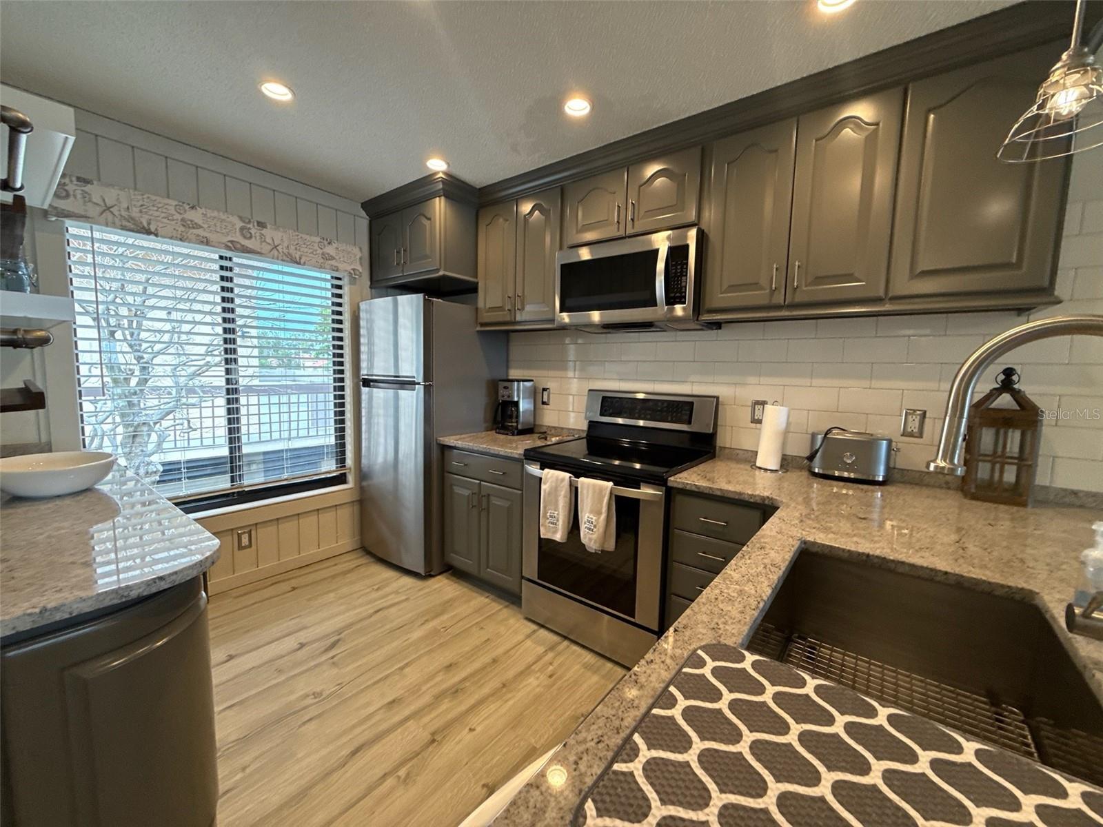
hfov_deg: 102.1
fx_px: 446
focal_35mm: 14
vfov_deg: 85.7
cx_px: 552
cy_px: 414
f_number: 2.2
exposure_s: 1/120
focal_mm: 2.22
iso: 320
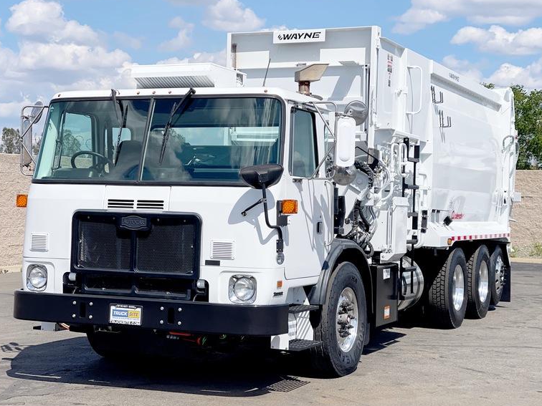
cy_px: 200
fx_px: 1033
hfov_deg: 29.4
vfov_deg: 22.3
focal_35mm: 66
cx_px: 270
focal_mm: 7.5
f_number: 2.2
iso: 32
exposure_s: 1/3215
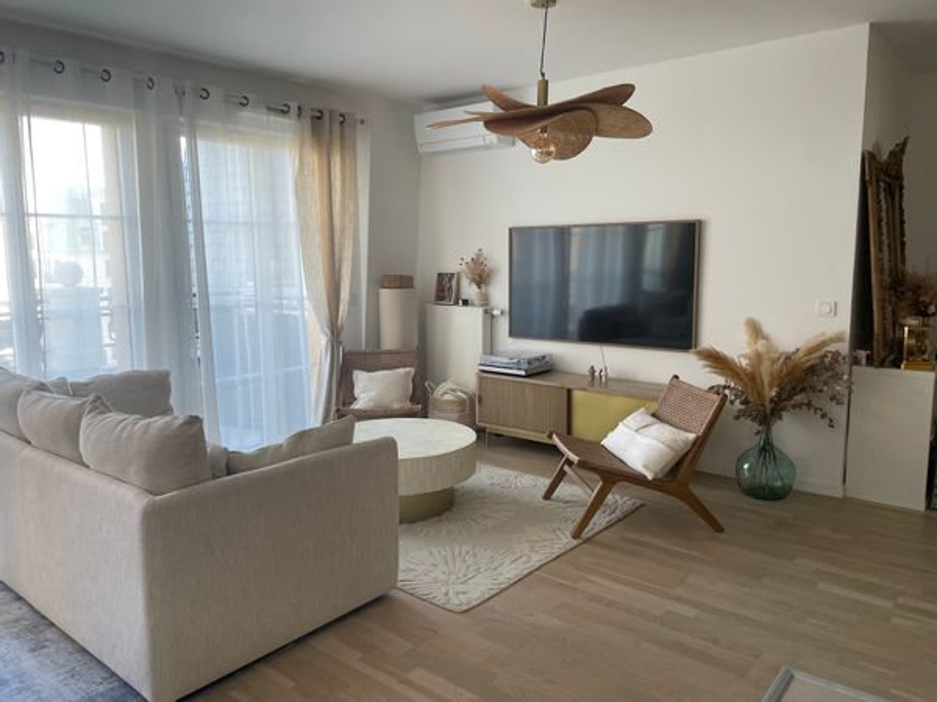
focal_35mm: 26
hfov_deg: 67.3
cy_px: 351
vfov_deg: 53.1
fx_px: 704
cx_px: 468
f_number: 1.6
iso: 125
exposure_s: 1/121
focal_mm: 4.2
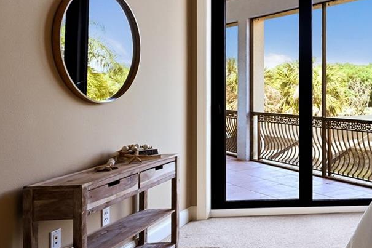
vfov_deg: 35.9
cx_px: 418
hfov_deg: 40.7
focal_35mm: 37
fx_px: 382
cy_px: 108
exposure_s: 1/25
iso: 800
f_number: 8
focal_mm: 14
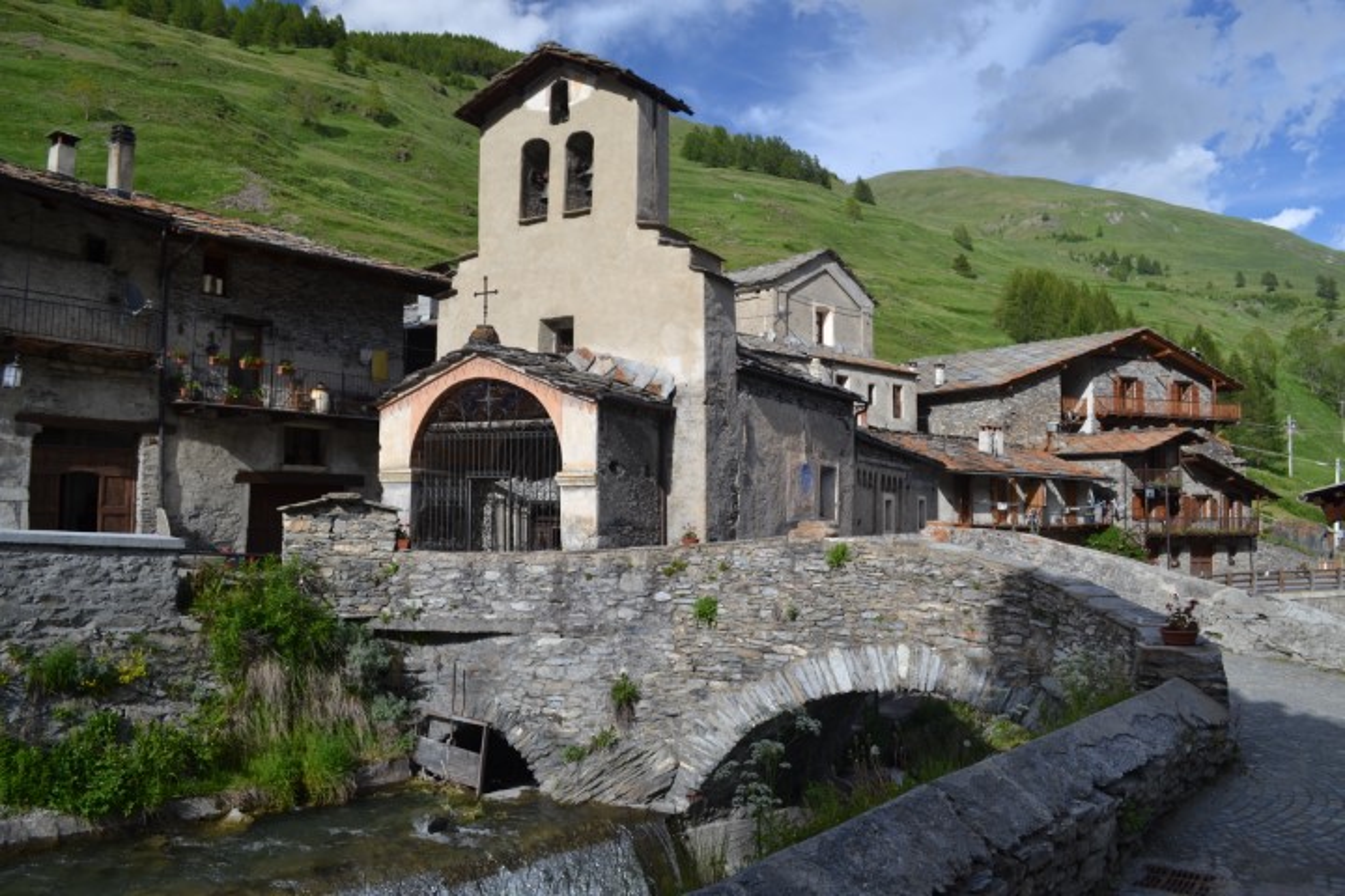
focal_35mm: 27
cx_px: 672
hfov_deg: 67.4
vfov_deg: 47.9
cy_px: 448
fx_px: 1009
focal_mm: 18
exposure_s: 1/160
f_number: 6.3
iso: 100
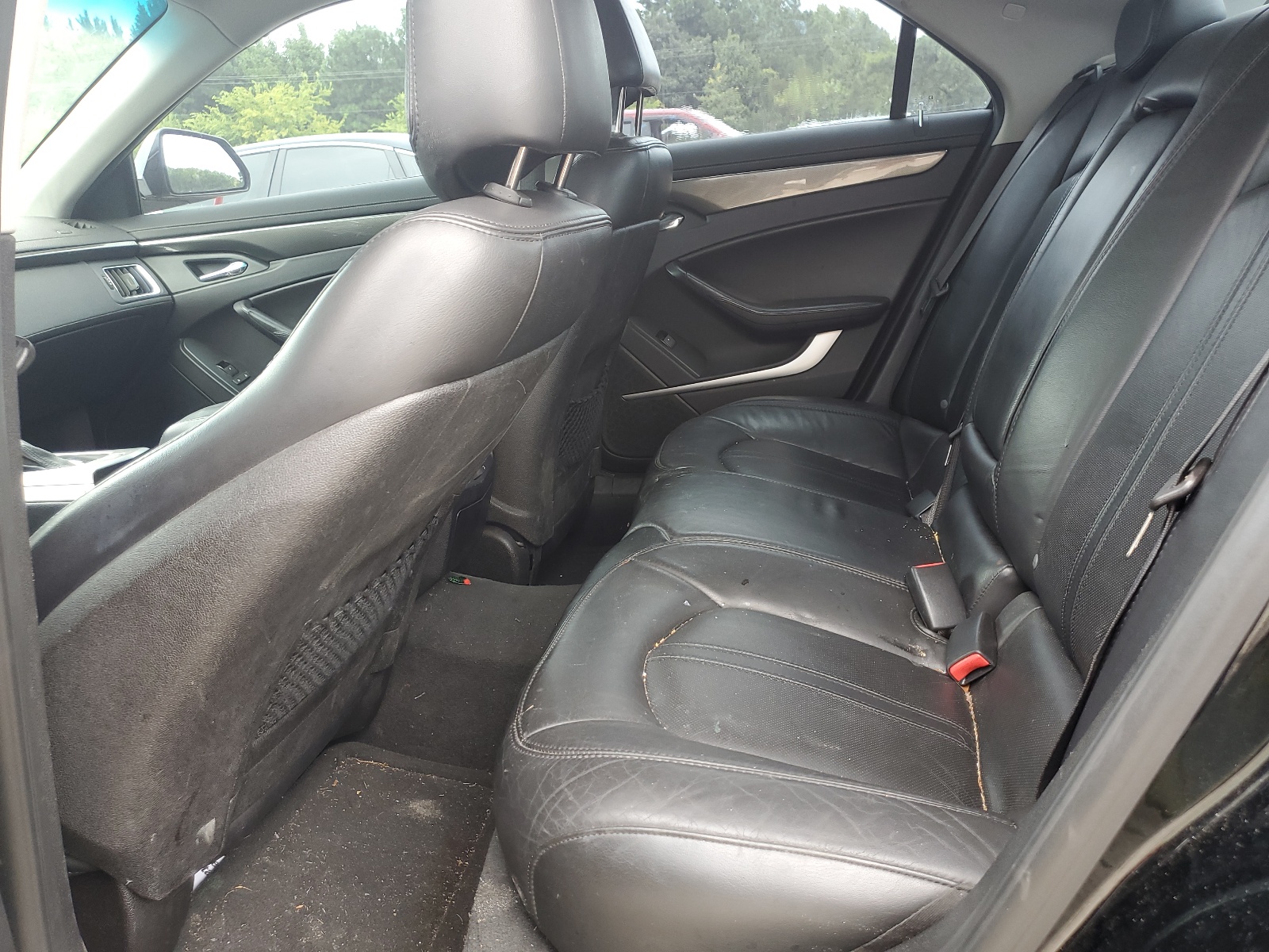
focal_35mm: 26
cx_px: 634
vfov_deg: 53.1
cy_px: 476
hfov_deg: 67.3
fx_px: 953
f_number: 1.5
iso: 58
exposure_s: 1/120
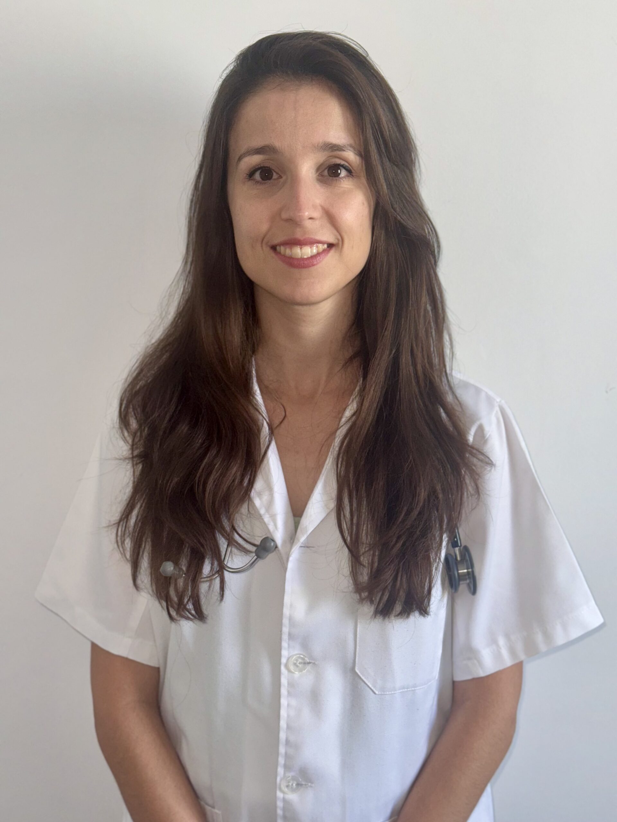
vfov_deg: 39.7
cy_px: 411
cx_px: 308
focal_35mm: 48
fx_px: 1141
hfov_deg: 30.3
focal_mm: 6.76
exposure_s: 1/39
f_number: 1.78
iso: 100
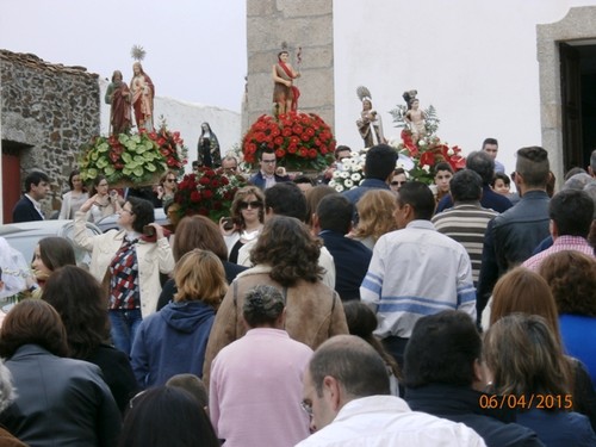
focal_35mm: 186
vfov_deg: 8.0
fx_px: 3202
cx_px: 298
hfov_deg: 10.6
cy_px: 224
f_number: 5.8
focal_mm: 33.17
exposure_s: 1/200
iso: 100
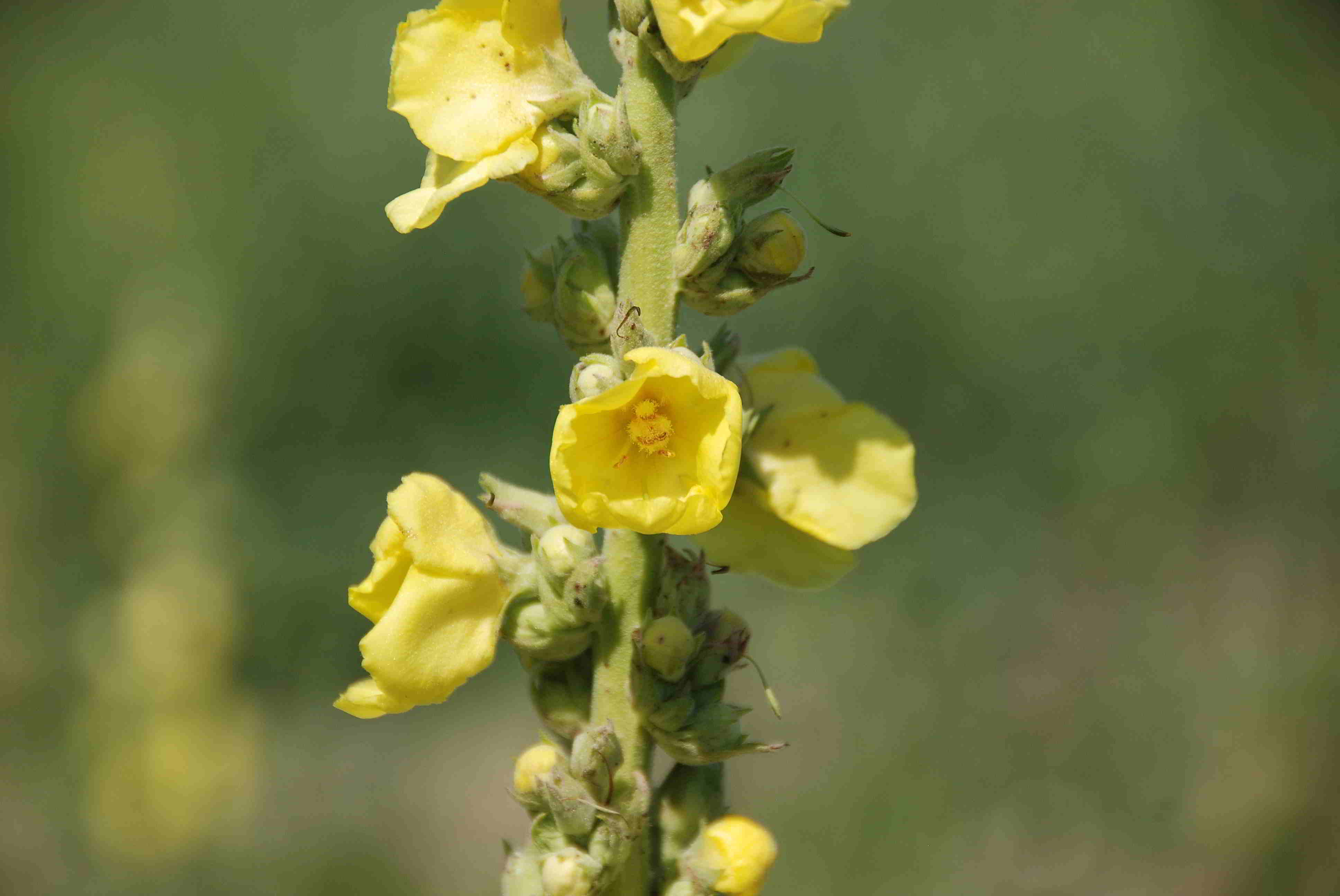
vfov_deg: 4.6
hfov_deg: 6.9
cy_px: 448
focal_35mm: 300
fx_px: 11180
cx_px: 670
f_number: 5.6
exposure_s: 1/1250
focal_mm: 200
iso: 200
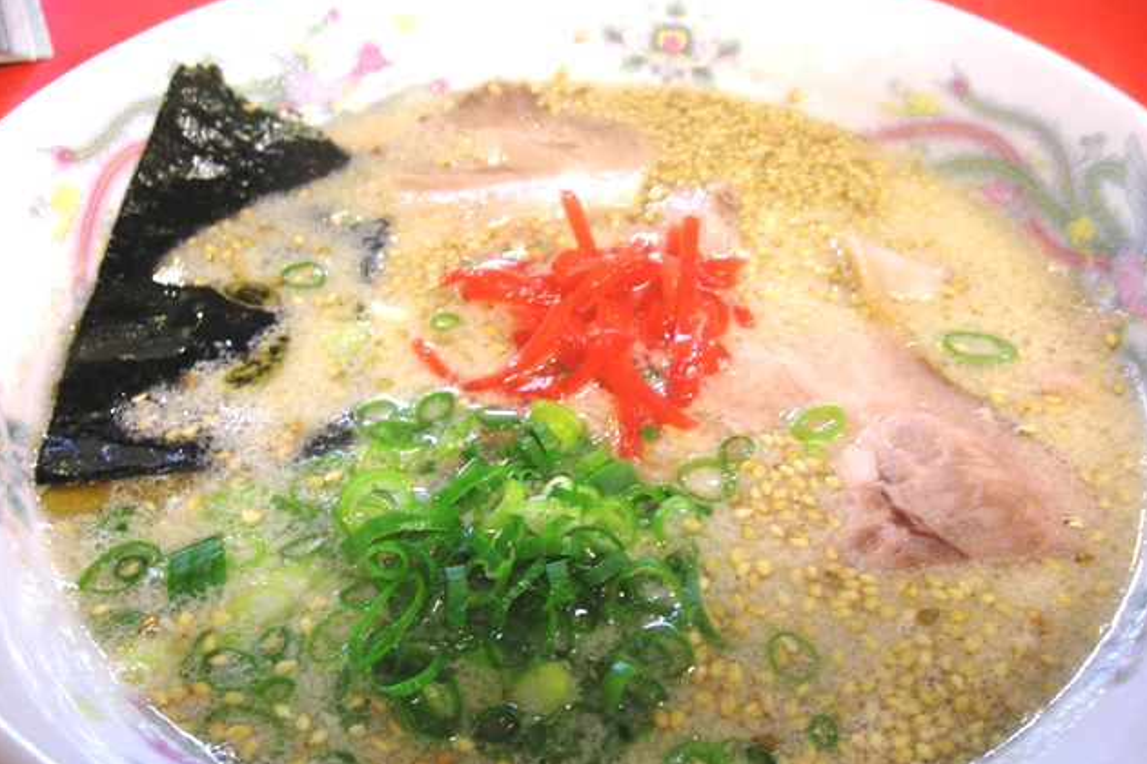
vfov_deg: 35.9
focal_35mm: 37
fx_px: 1179
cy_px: 422
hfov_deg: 51.9
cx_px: 575
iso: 74
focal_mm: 5.7
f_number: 2.8
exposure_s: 1/7.9
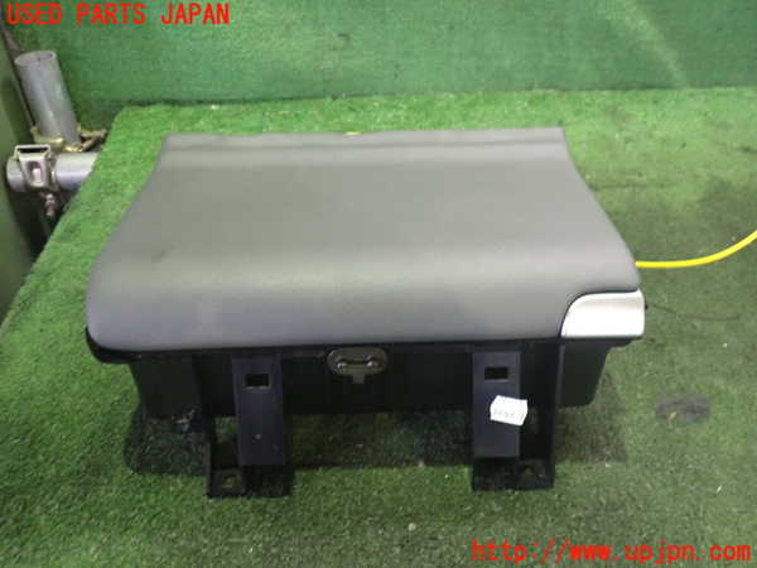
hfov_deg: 60.0
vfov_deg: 46.8
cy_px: 284
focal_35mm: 30
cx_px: 378
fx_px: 656
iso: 800
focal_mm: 5.4
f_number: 2.3
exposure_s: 1/25
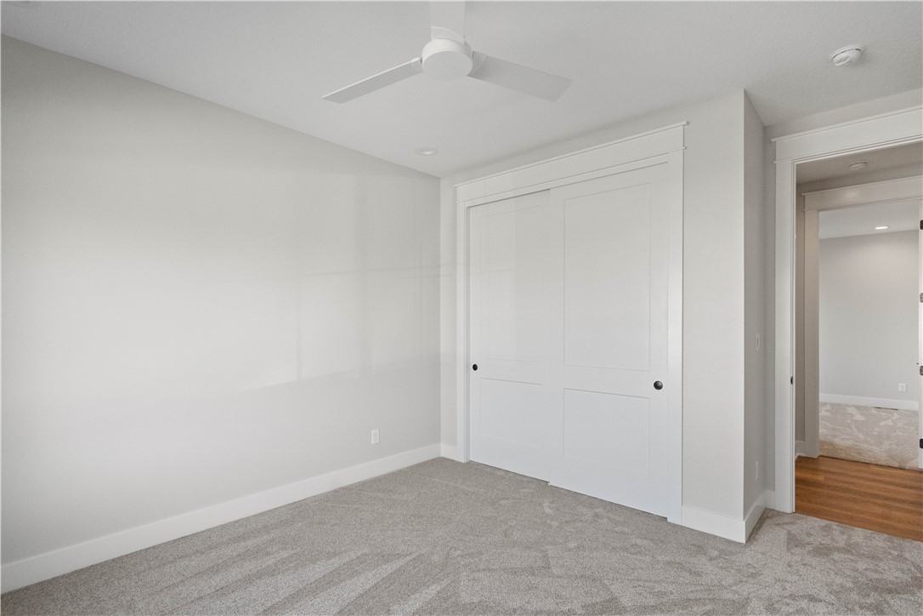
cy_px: 308
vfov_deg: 70.4
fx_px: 436
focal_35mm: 17
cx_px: 462
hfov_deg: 93.3
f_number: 5.6
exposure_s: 1/320
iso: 3200
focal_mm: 17
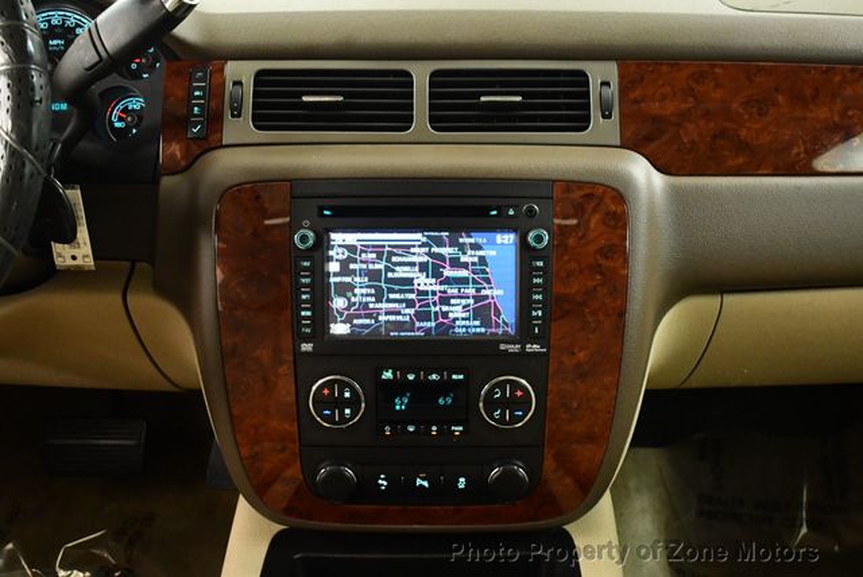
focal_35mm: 42
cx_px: 432
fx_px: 1008
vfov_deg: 32.0
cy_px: 288
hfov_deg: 46.4
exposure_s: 1/100
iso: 3200
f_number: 3.8
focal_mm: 21
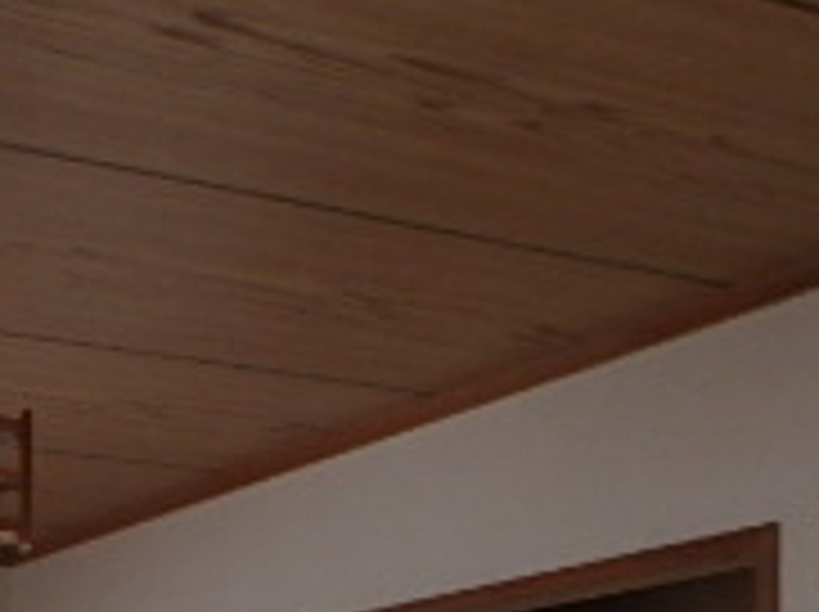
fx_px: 1749
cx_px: -234
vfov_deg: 17.0
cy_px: 1035
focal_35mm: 74
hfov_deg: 23.4
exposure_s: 1/40
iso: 200
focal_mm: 3.7
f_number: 3.5
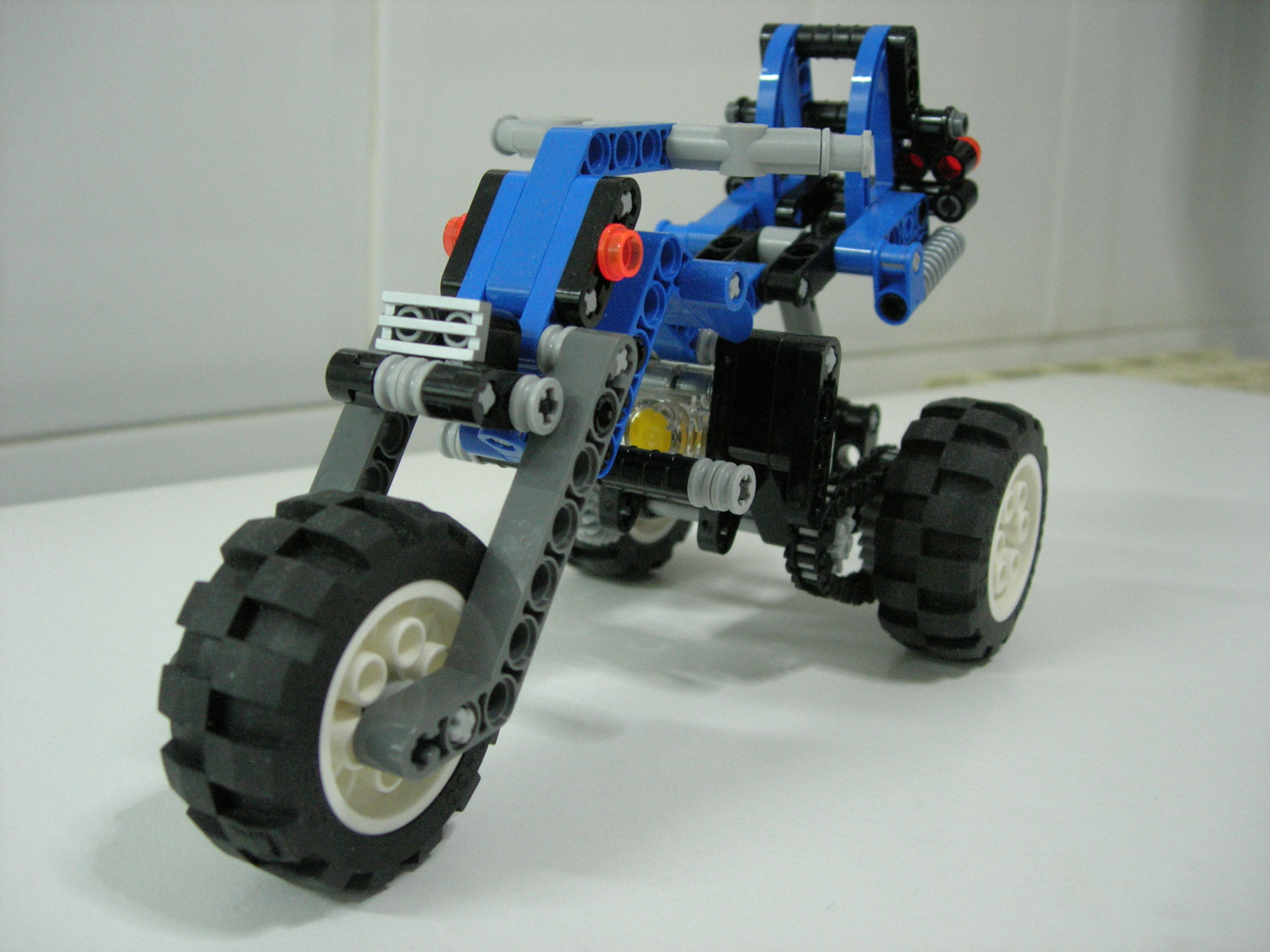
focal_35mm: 38
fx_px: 1394
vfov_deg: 37.7
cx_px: 635
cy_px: 476
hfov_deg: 49.0
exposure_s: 1/29
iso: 200
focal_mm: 7.8
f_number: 2.8
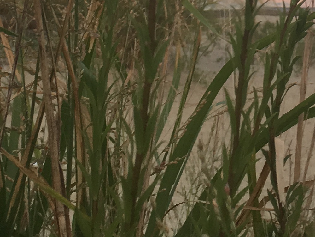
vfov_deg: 11.8
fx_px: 1065
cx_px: 272
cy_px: -171
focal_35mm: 117
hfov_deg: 16.6
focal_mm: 4.15
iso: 32
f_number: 2.2
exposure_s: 1/60
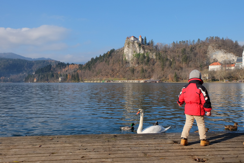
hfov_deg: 63.7
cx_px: 122
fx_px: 197
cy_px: 82
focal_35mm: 29
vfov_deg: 45.0
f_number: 9
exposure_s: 1/350
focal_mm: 19.6
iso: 400
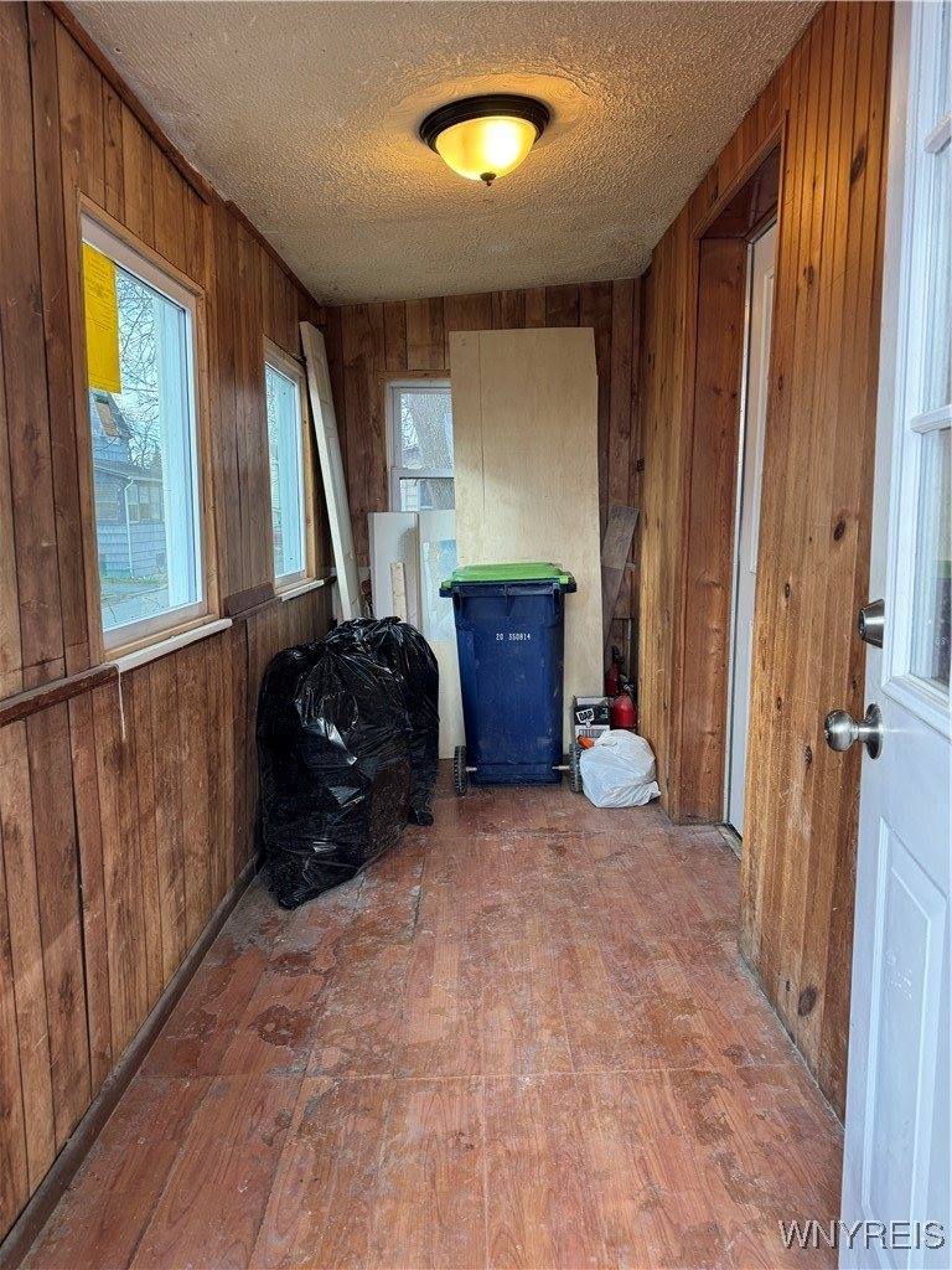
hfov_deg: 56.8
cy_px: 635
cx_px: 476
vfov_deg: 71.6
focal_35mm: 24
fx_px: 880
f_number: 1.78
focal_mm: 6.76
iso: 100
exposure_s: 1/120
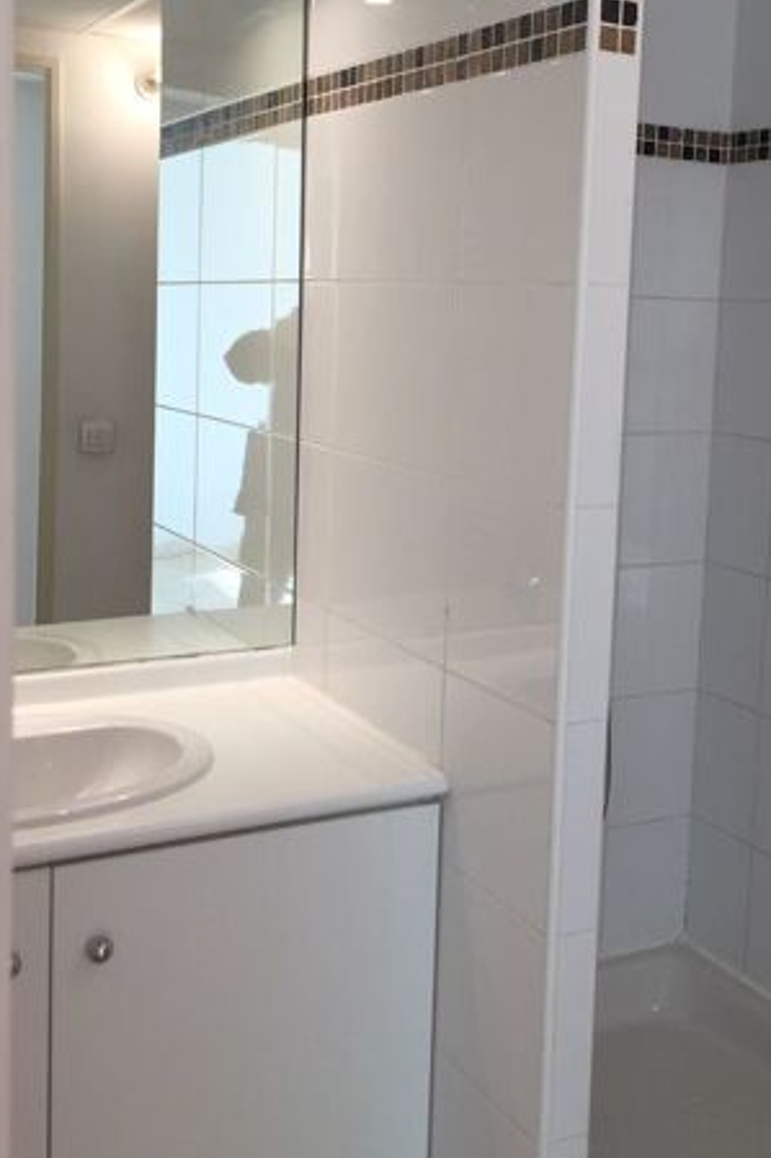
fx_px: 1382
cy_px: 454
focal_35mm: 43
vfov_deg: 45.2
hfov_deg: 31.0
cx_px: 485
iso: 40
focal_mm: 4.15
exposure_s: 1/100
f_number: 2.2
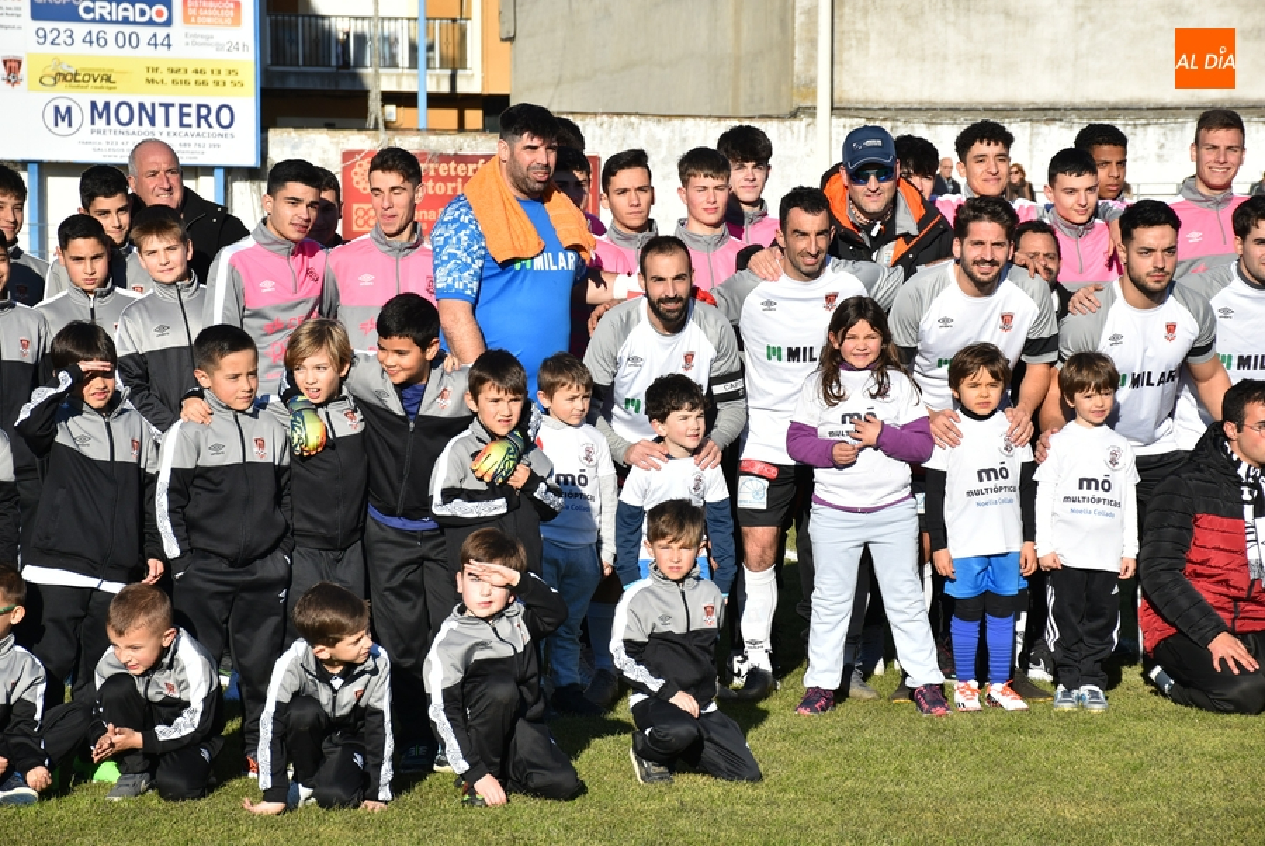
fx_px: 4484
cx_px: 632
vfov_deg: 10.8
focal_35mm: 128
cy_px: 423
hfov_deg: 16.1
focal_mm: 85
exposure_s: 1/800
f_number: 7.1
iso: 200
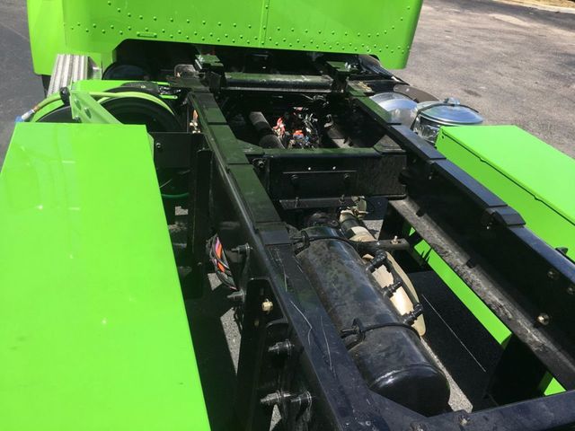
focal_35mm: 29
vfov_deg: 48.2
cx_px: 288
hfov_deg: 61.7
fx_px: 482
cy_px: 216
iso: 25
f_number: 2.2
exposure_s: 1/1148
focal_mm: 4.15
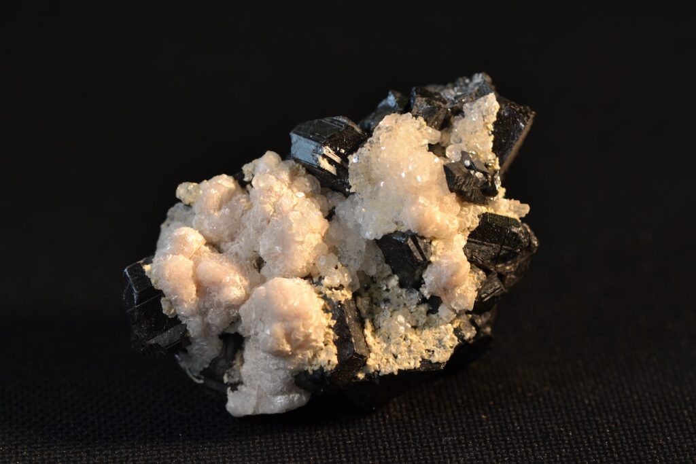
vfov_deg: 10.8
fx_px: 2465
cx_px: 348
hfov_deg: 16.1
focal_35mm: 128
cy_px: 232
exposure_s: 1/13
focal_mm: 85
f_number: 6.3
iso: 100
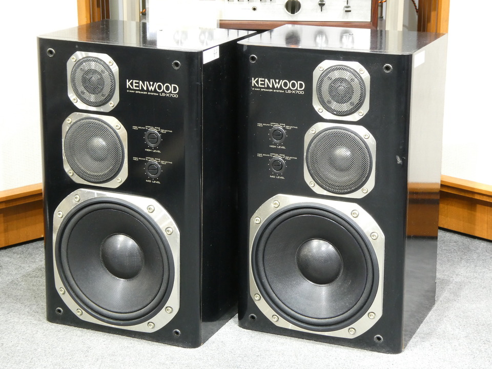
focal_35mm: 74
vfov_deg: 19.9
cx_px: 246
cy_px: 184
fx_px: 1052
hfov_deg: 26.3
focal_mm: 13.2
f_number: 5.5
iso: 400
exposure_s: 1/1.6
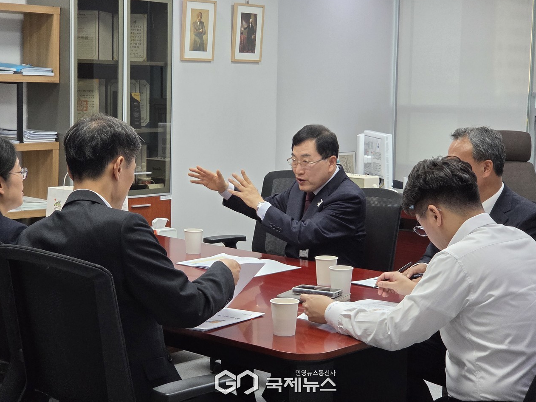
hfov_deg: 27.8
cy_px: 198
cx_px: 270
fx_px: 1084
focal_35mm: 70
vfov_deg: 21.0
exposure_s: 1/120
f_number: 2.4
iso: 250
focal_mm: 7
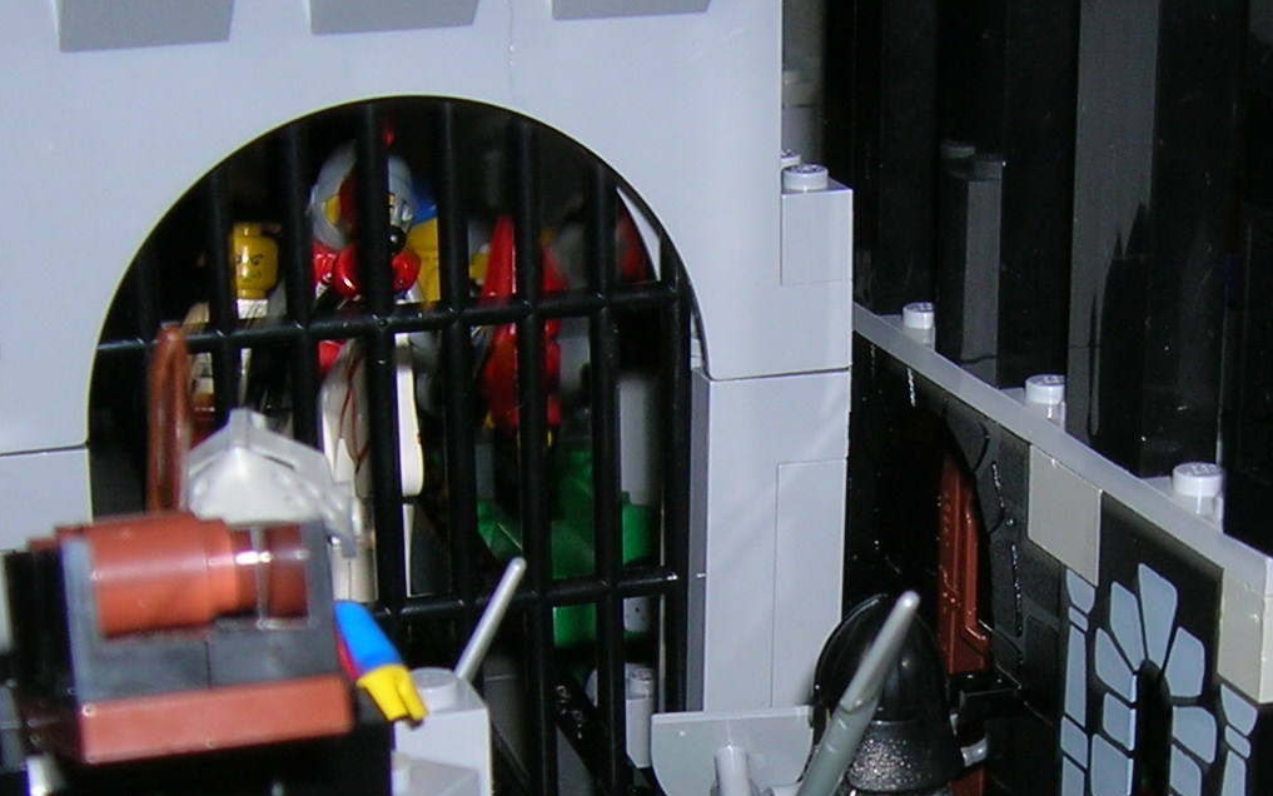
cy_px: 800
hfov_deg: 25.4
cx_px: 852
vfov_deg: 15.8
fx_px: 2811
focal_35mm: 81
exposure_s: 1/60.1
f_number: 2.9
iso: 50
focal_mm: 5.7
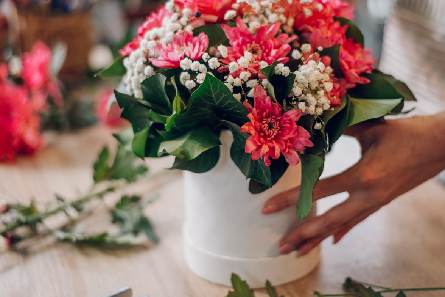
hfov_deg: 29.2
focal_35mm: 69
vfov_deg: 19.7
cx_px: 237
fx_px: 853
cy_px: 120
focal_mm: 50
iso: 160
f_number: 1.8
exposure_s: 1/200
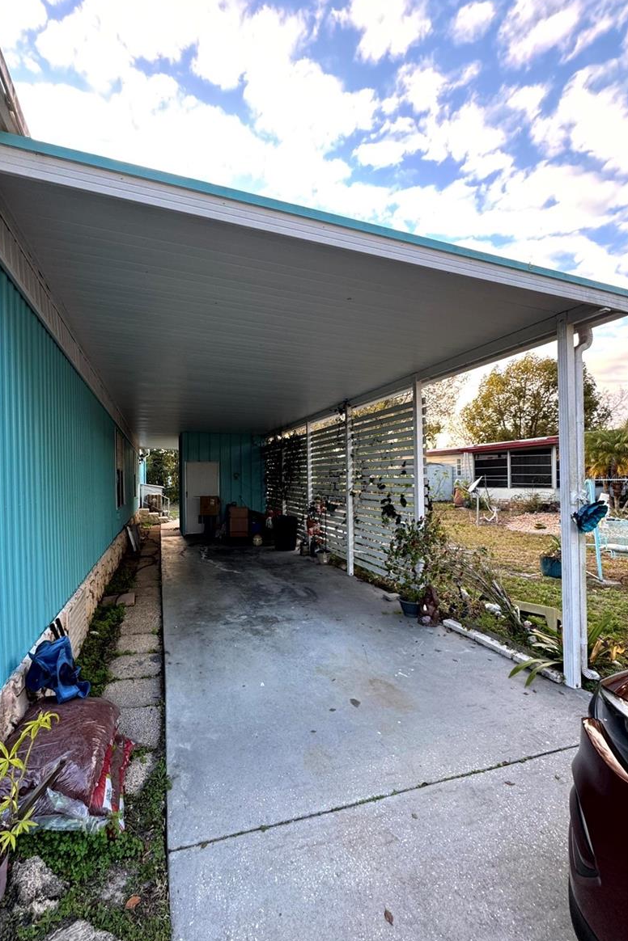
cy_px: 479
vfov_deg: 100.4
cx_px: 266
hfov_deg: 76.8
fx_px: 392
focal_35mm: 15
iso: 125
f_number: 2.2
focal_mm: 2.22
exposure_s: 1/99
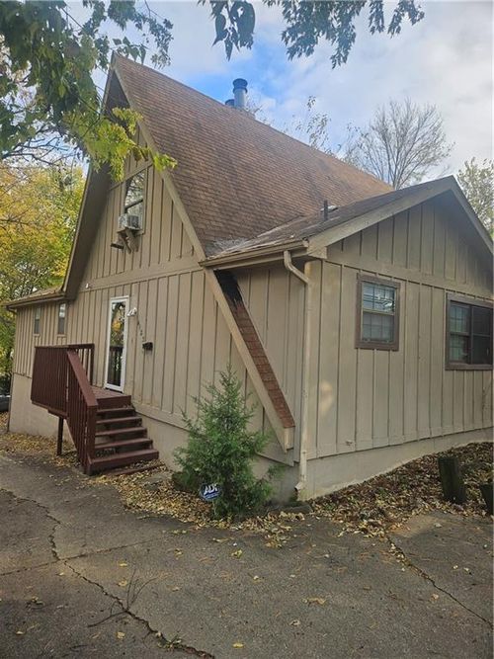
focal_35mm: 23
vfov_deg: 73.9
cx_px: 247
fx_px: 438
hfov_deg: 58.9
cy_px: 330
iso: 25
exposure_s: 1/363
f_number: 1.8
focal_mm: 5.4
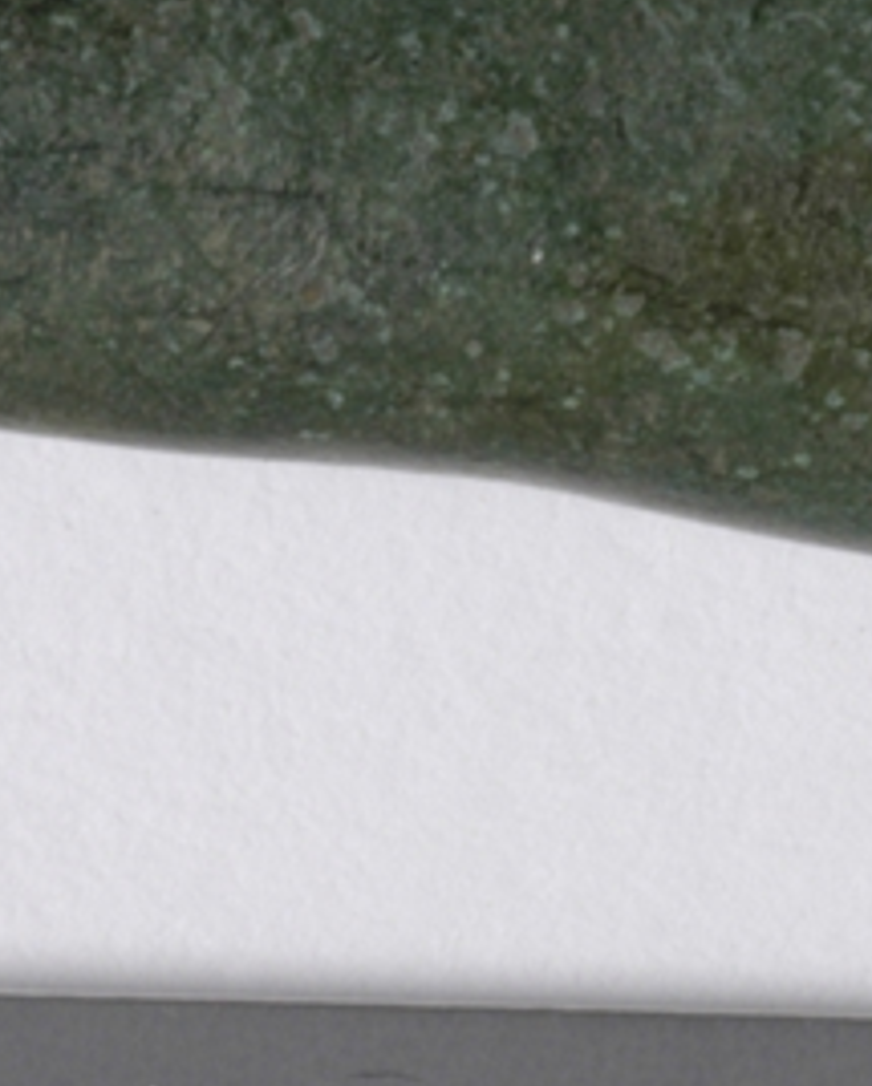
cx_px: 722
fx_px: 11146
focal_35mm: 346
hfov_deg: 4.5
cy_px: 312
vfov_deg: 5.6
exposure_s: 1/100
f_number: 25
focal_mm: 55
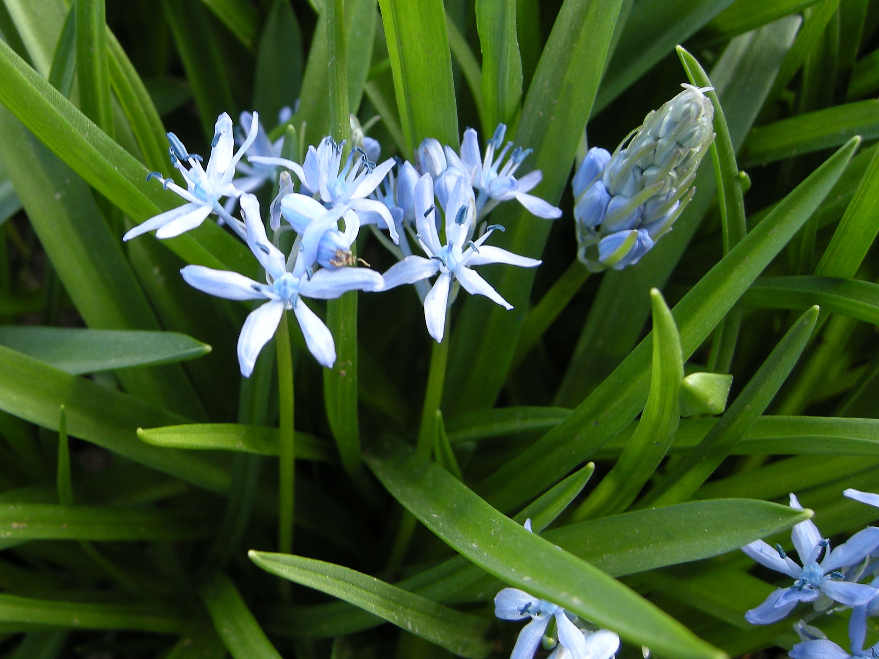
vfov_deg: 40.7
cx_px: 440
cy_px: 330
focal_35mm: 35
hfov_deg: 52.6
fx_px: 889
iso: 64
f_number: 3
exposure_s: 1/57
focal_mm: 7.5
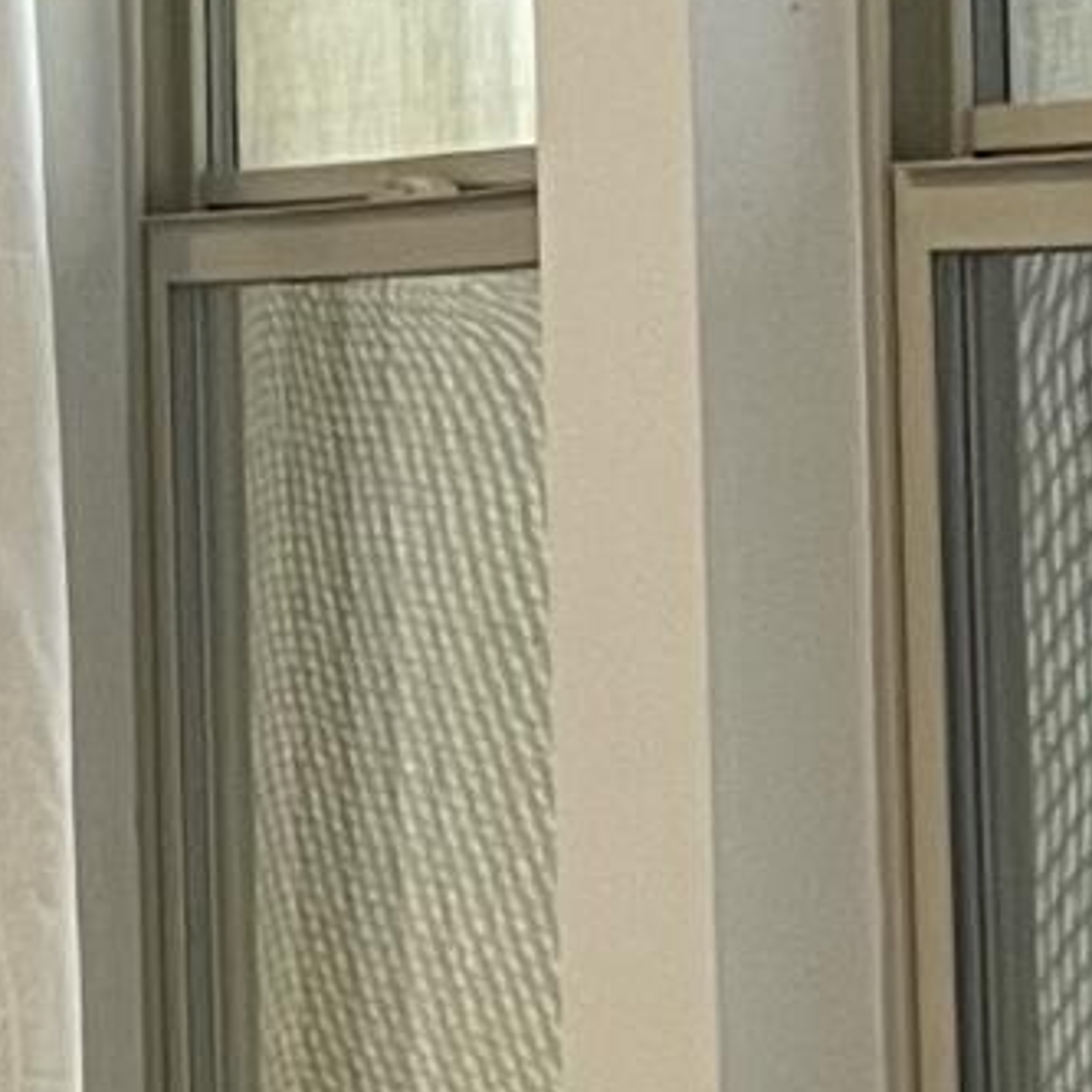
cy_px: -30
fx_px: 7388
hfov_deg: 6.8
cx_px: -3128
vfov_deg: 8.4
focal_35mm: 207
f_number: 1.6
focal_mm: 4.2
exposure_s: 1/60
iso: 100
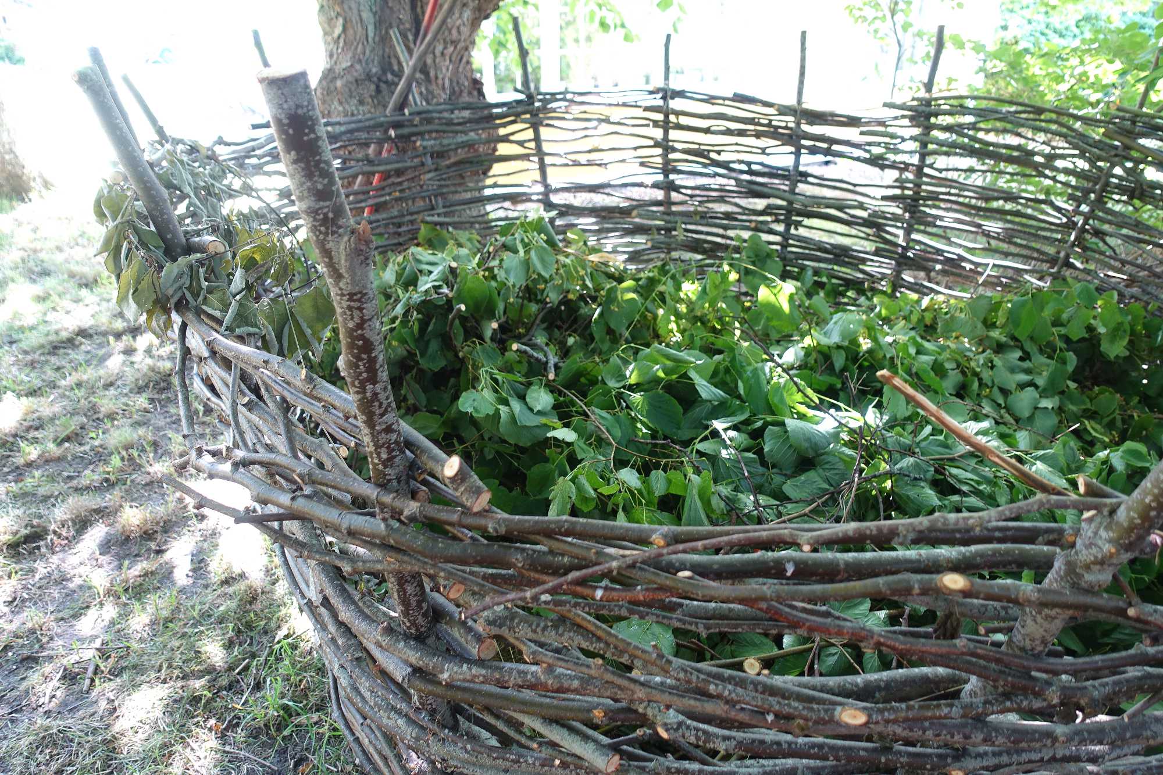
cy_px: 388
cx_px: 582
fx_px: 775
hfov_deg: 73.7
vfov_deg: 53.1
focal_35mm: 24
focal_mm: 8.8
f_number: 2.5
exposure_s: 1/30
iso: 125
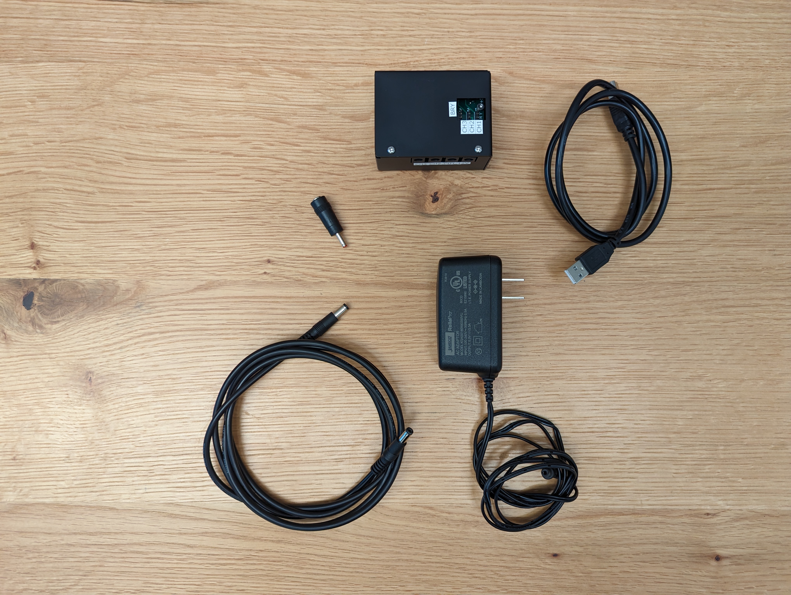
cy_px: 298
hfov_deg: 71.5
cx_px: 396
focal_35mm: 24
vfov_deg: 56.9
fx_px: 549
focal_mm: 6.81
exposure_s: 1/76.3
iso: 165
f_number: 1.85
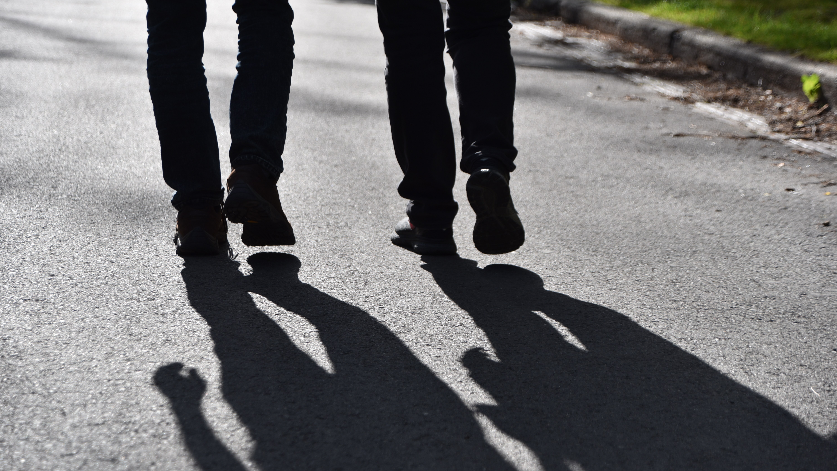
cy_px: 216
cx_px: 419
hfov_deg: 21.4
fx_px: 2219
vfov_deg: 12.1
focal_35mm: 100
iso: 100
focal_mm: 95
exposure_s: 1/500
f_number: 5.6
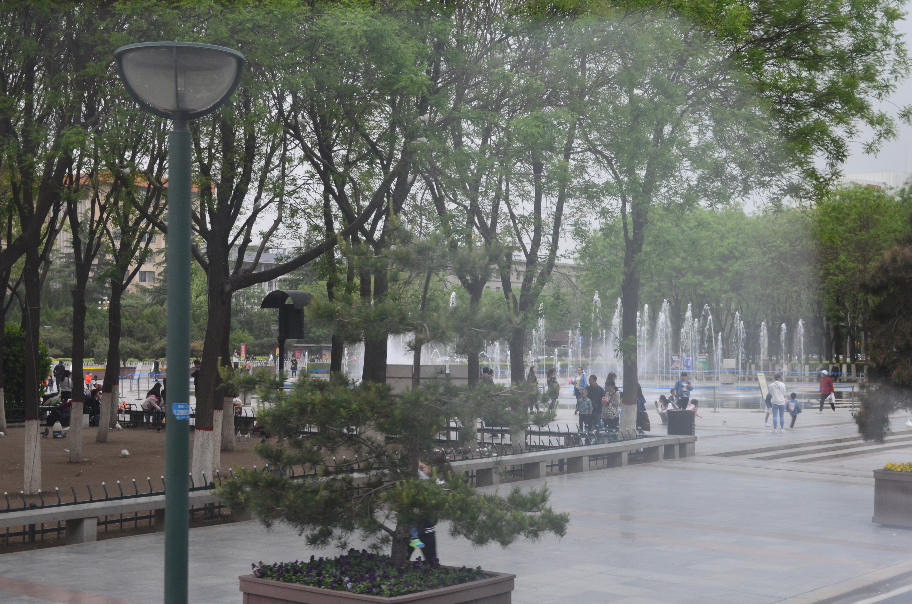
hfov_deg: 35.1
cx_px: 456
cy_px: 302
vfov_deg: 23.7
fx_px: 1441
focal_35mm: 57
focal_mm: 38
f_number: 10
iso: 400
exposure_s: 1/50
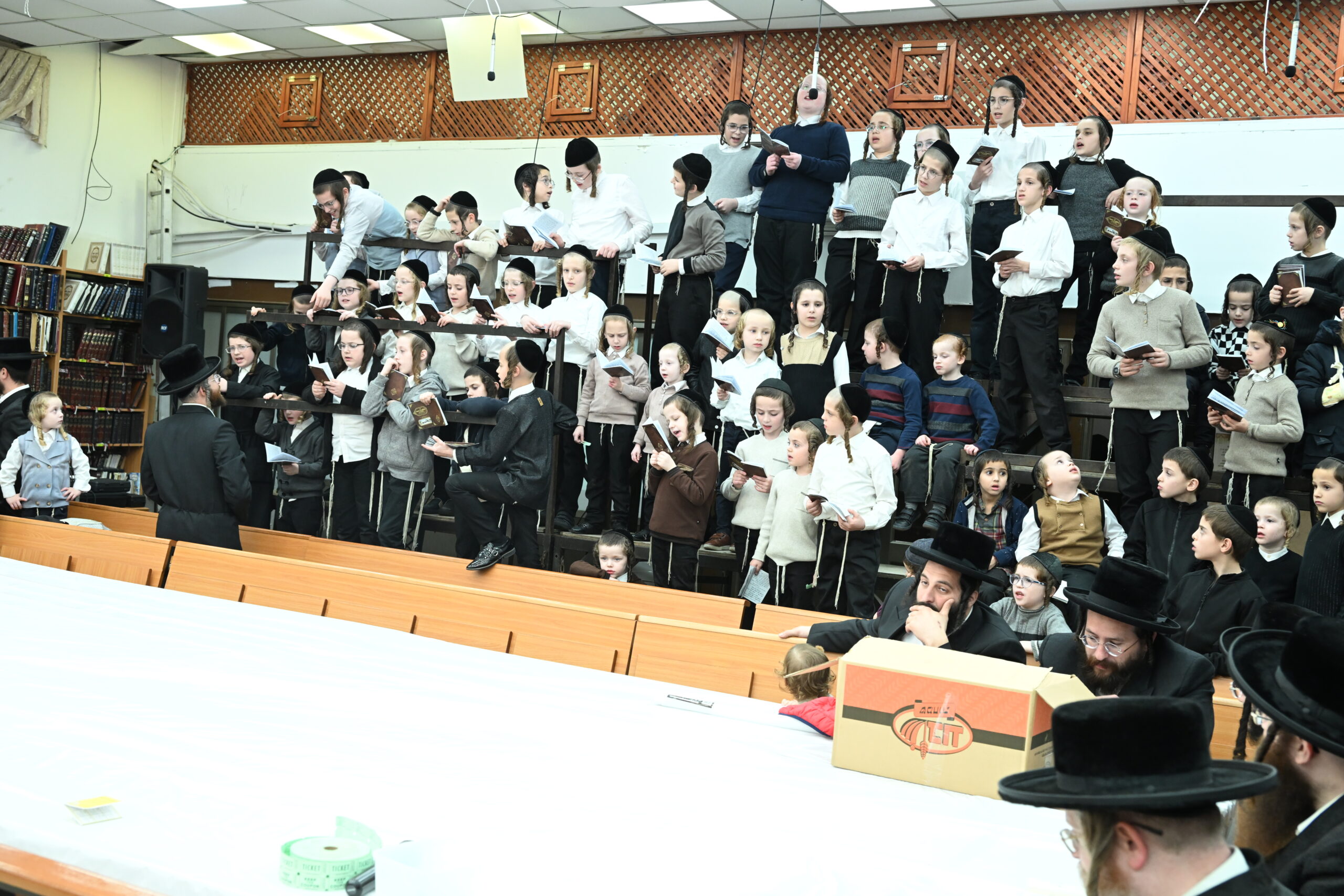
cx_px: 672
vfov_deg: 34.2
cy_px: 448
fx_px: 1456
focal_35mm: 39
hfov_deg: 49.6
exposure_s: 1/200
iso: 2000
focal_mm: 39
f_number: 5
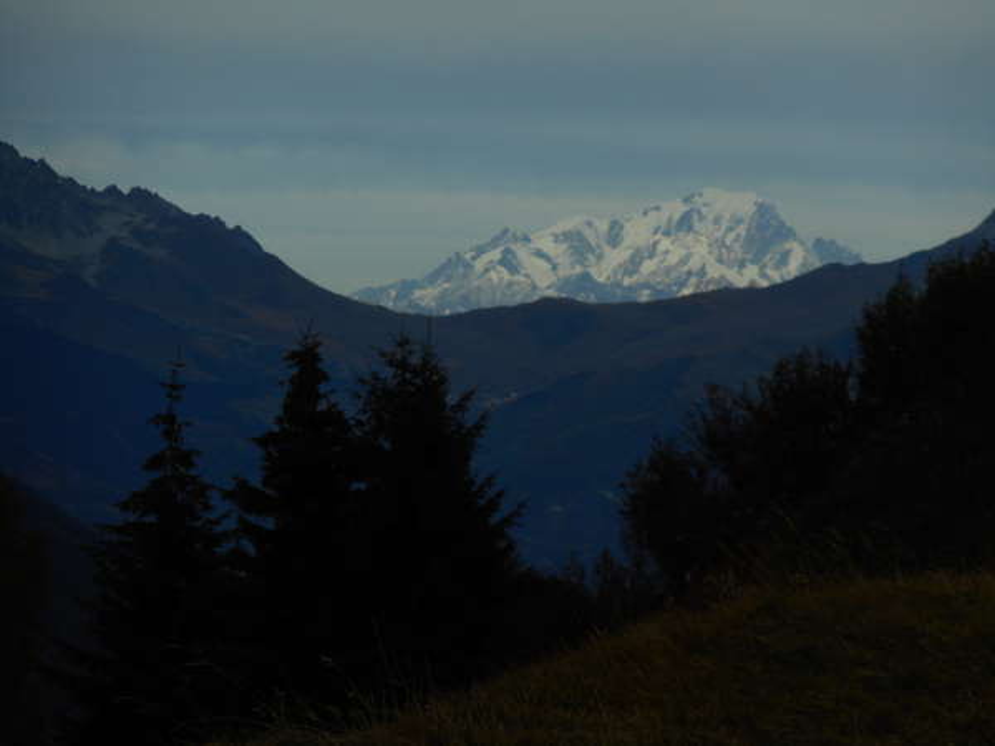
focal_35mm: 200
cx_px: 498
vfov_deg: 7.4
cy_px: 373
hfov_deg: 9.9
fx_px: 5749
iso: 80
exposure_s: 1/500
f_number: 6.6
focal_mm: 36
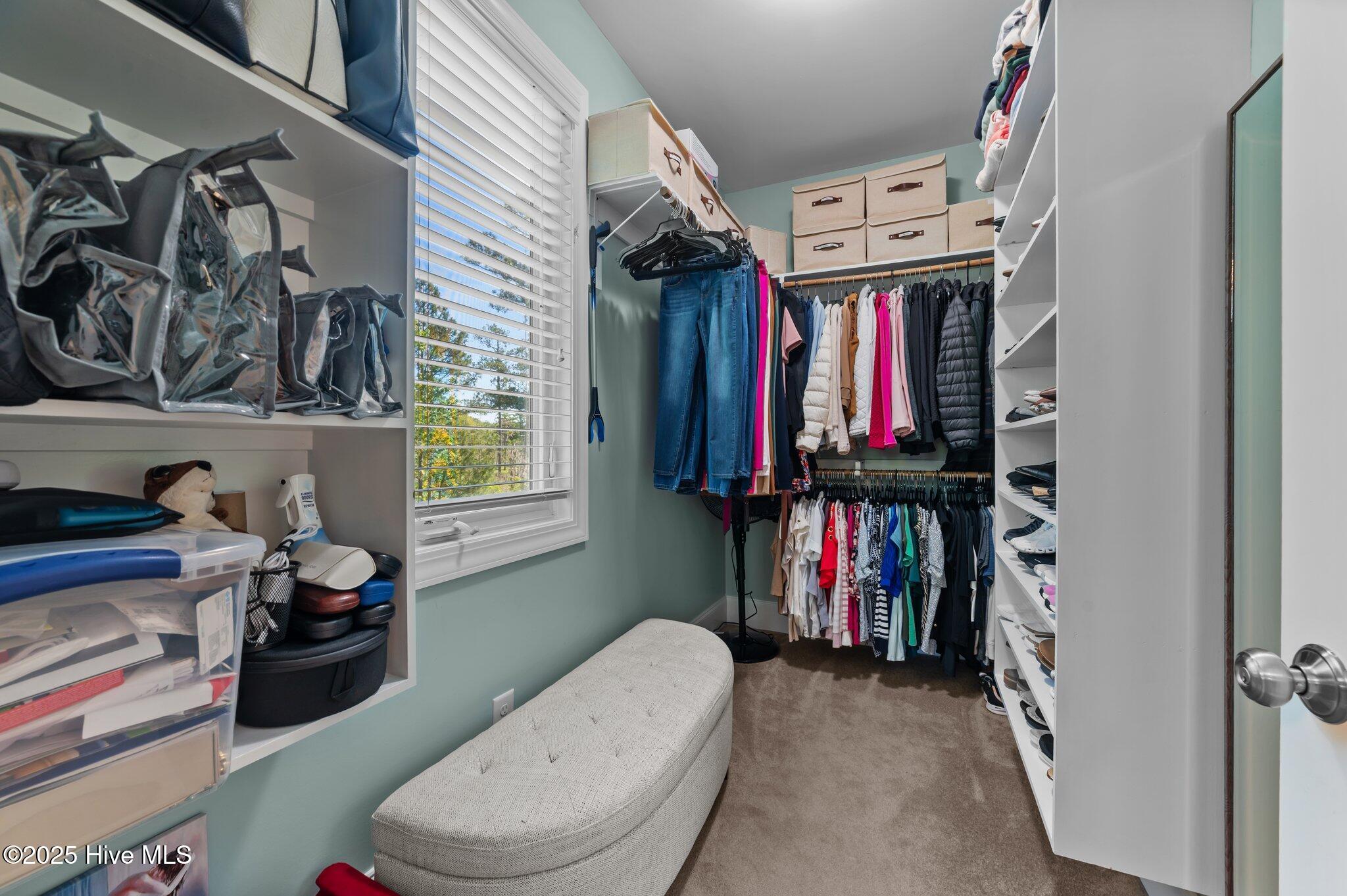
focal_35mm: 14
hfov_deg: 104.3
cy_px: 448
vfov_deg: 81.1
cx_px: 674
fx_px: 523
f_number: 8
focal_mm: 14
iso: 250
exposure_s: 1/2
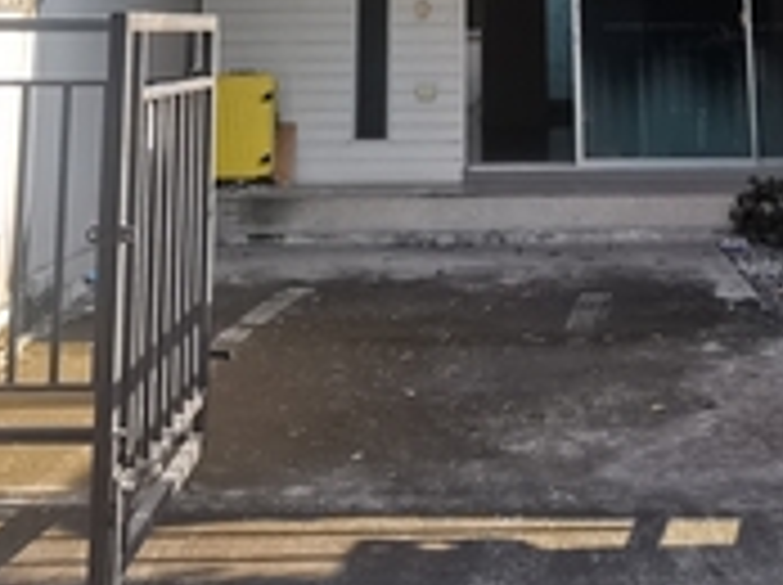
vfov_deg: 21.4
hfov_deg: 32.5
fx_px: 1333
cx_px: 513
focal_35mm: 59
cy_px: -252
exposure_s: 1/176
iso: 50
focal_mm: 2.35
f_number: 2.2
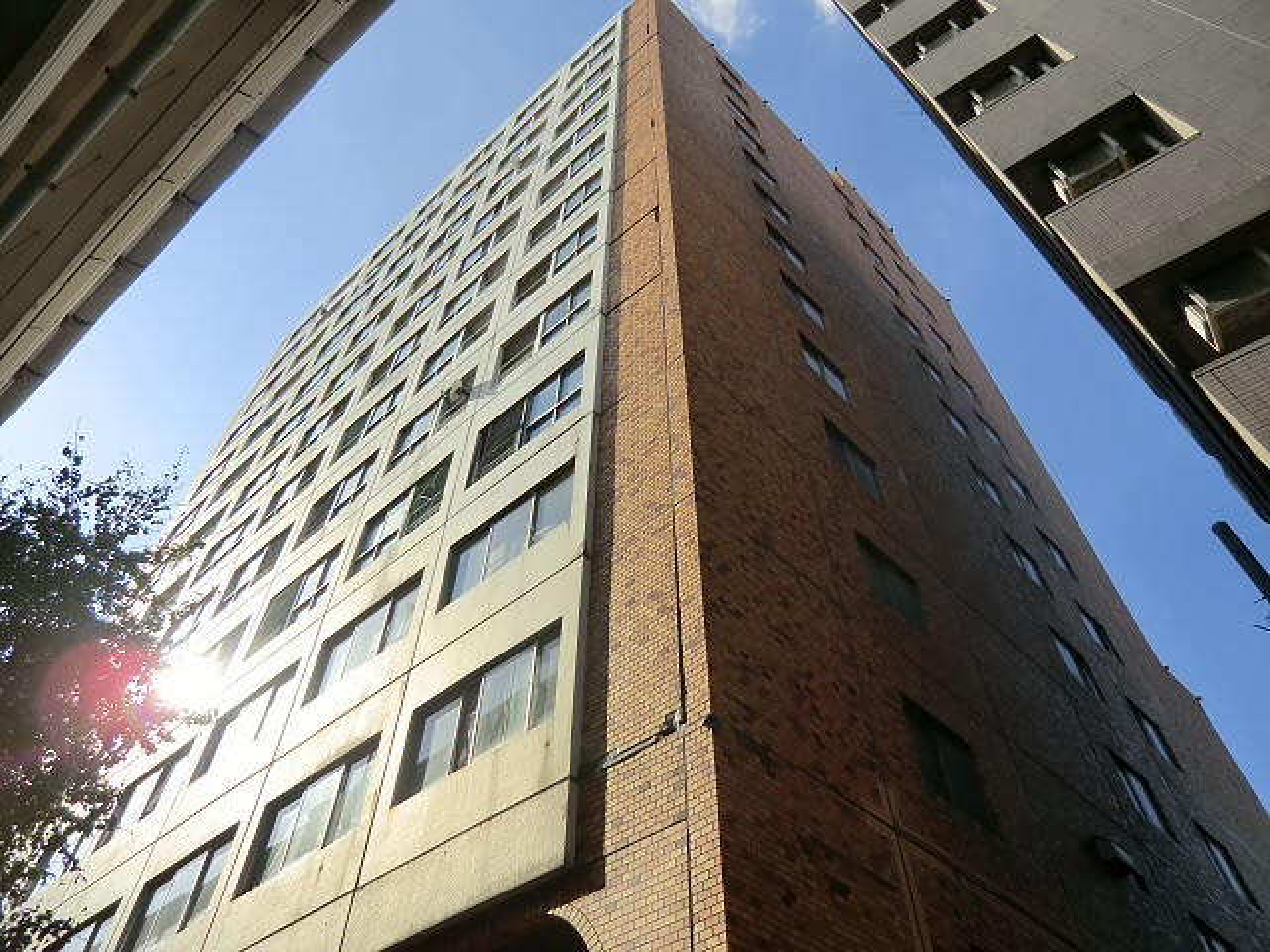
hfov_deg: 71.6
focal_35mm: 24
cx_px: 635
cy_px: 476
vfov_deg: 56.8
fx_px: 881
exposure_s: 1/800
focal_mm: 4.3
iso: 64
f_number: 3.2
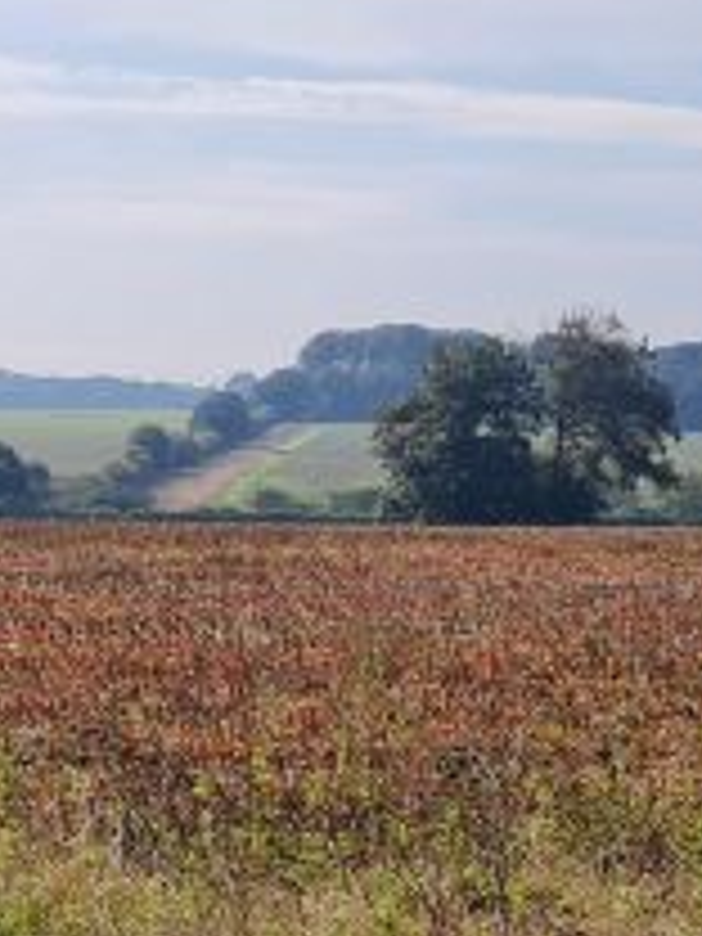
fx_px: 3218
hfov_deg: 12.4
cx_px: 171
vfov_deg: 16.5
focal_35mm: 119
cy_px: 529
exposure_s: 1/3760
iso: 50
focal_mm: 5.4
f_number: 1.8
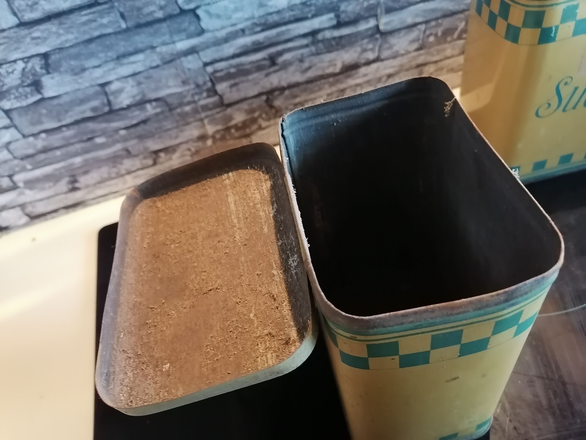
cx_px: 293
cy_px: 220
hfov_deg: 65.3
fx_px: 457
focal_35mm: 27
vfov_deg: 51.4
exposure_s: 1/25
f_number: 1.8
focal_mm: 5.3
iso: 800
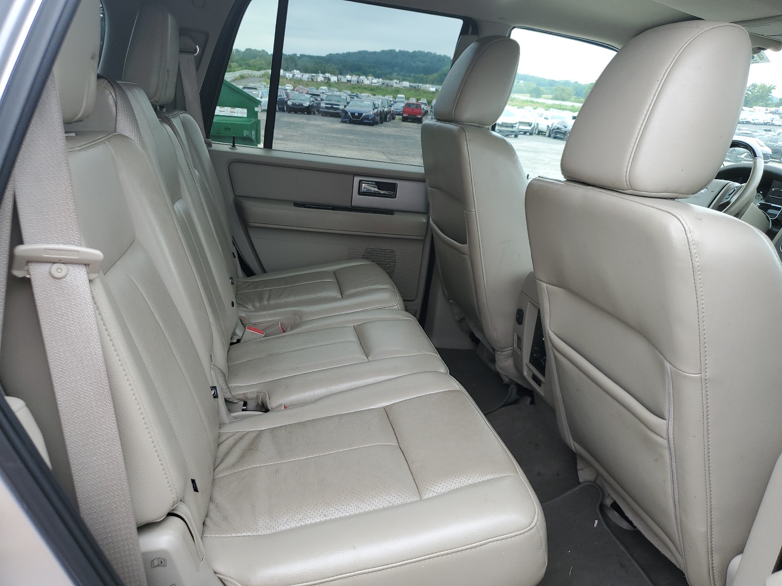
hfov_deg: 67.3
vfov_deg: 53.1
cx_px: 391
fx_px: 587
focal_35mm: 26
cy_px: 293
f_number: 1.5
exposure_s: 1/167
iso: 50
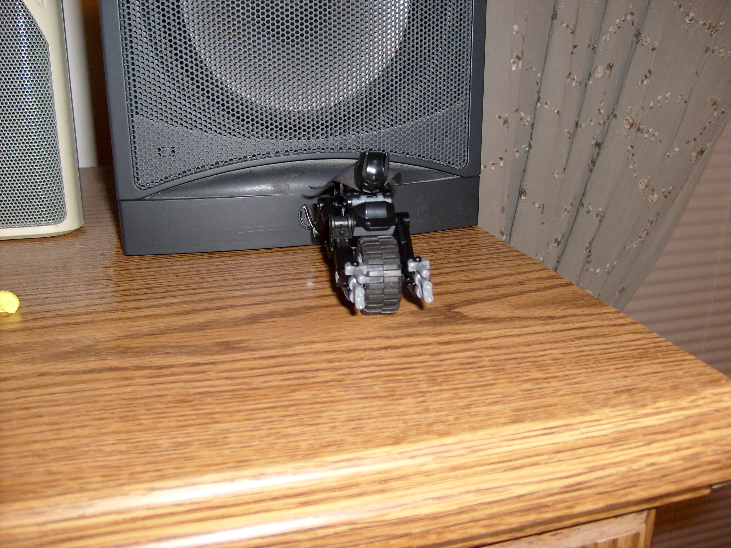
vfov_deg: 40.7
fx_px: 739
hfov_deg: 52.6
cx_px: 366
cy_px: 274
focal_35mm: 35
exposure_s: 1/45
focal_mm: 5.8
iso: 100
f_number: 2.8
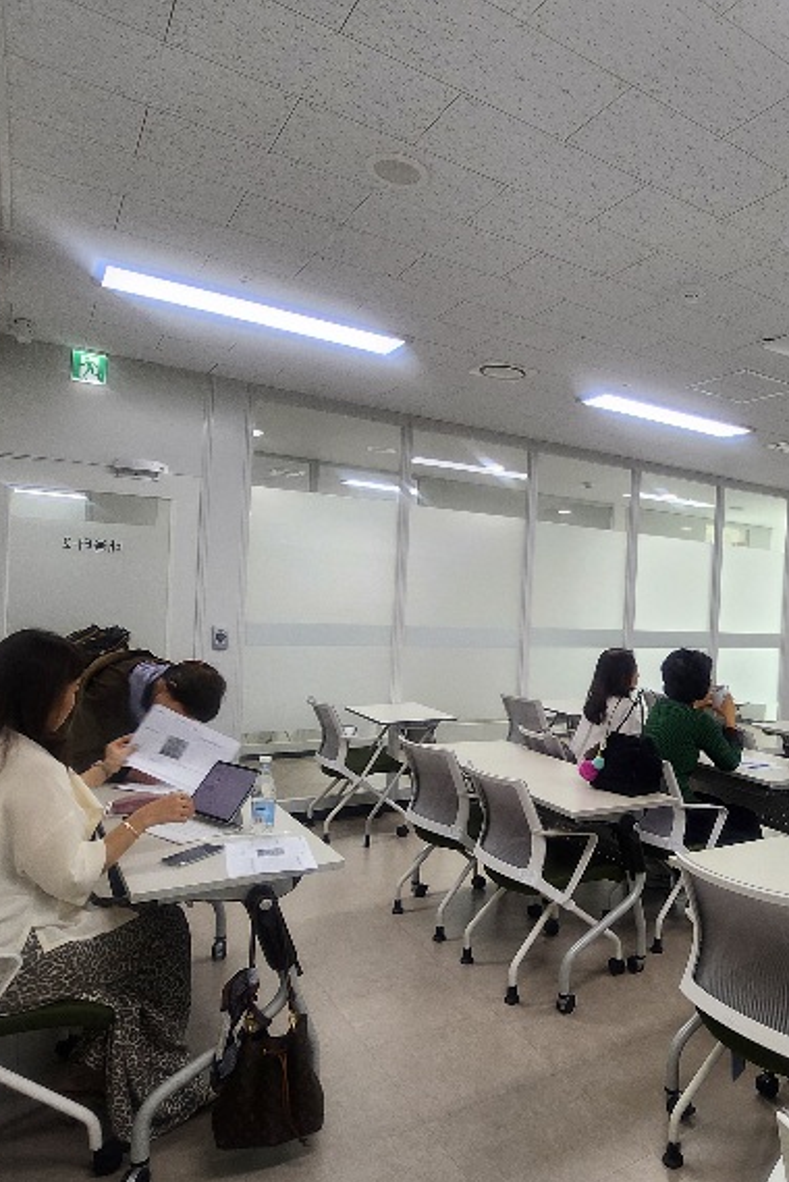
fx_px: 624
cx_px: 635
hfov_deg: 59.4
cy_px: 617
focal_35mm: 19
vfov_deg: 86.8
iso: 80
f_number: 2.2
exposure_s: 1/60.2
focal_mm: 1.7
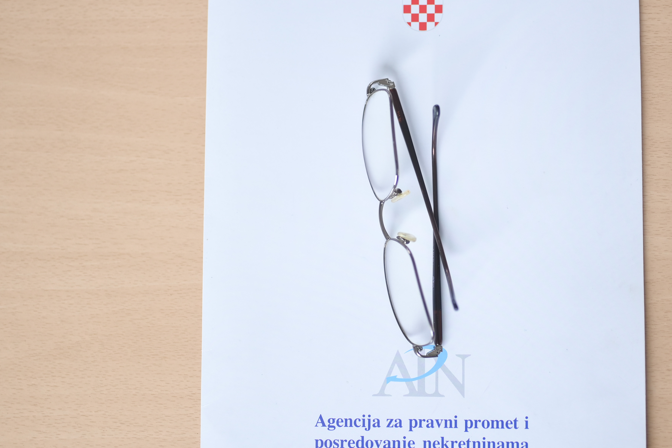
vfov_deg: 25.0
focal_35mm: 54
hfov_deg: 36.7
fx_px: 1008
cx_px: 420
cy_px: 186
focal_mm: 35
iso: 400
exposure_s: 1/400
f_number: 2.8
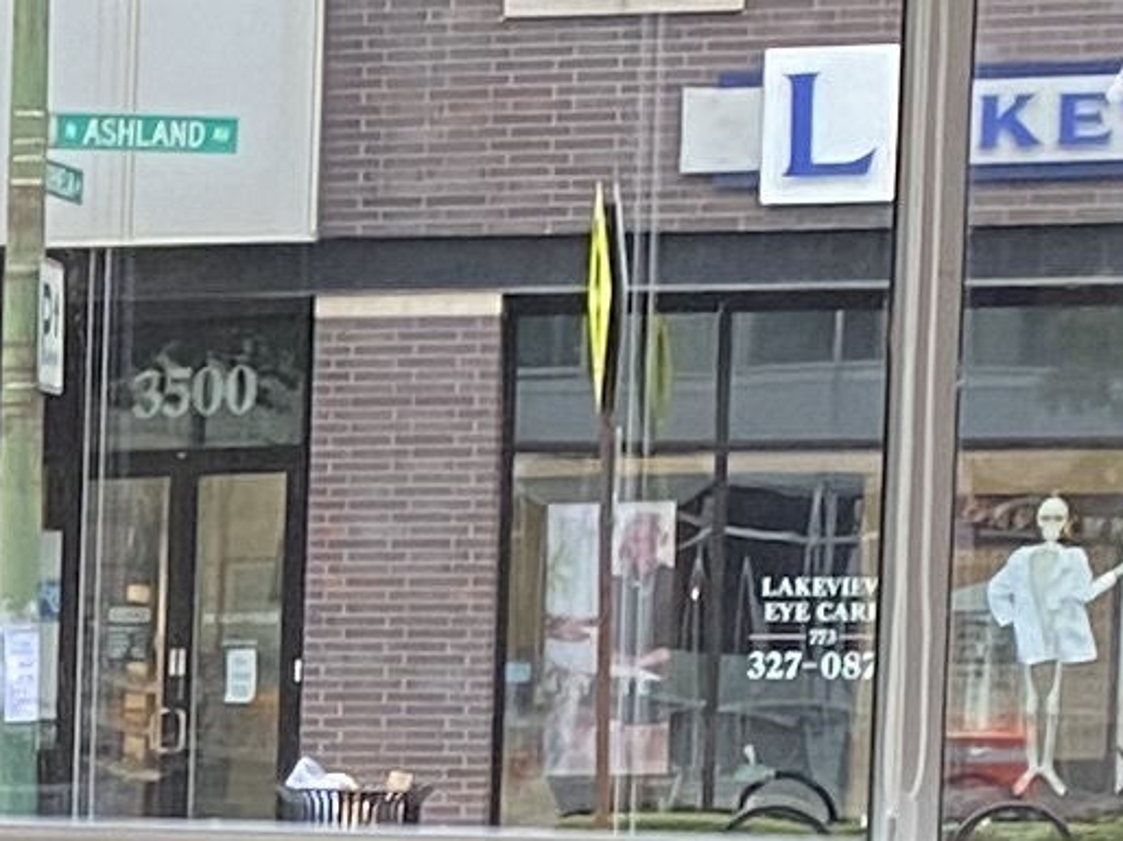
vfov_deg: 7.2
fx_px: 6615
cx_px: -2102
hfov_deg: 8.4
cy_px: 1204
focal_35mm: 204
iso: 100
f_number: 1.8
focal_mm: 4.25
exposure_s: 1/60
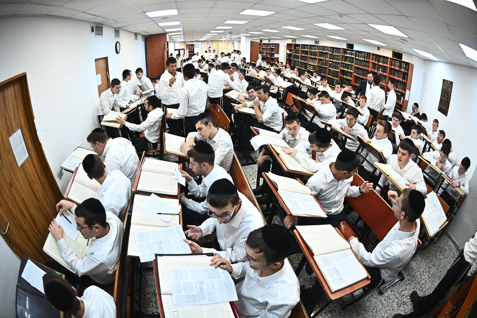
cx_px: 238
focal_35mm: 16
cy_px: 159
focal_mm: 16
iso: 1000
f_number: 4
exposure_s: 1/160
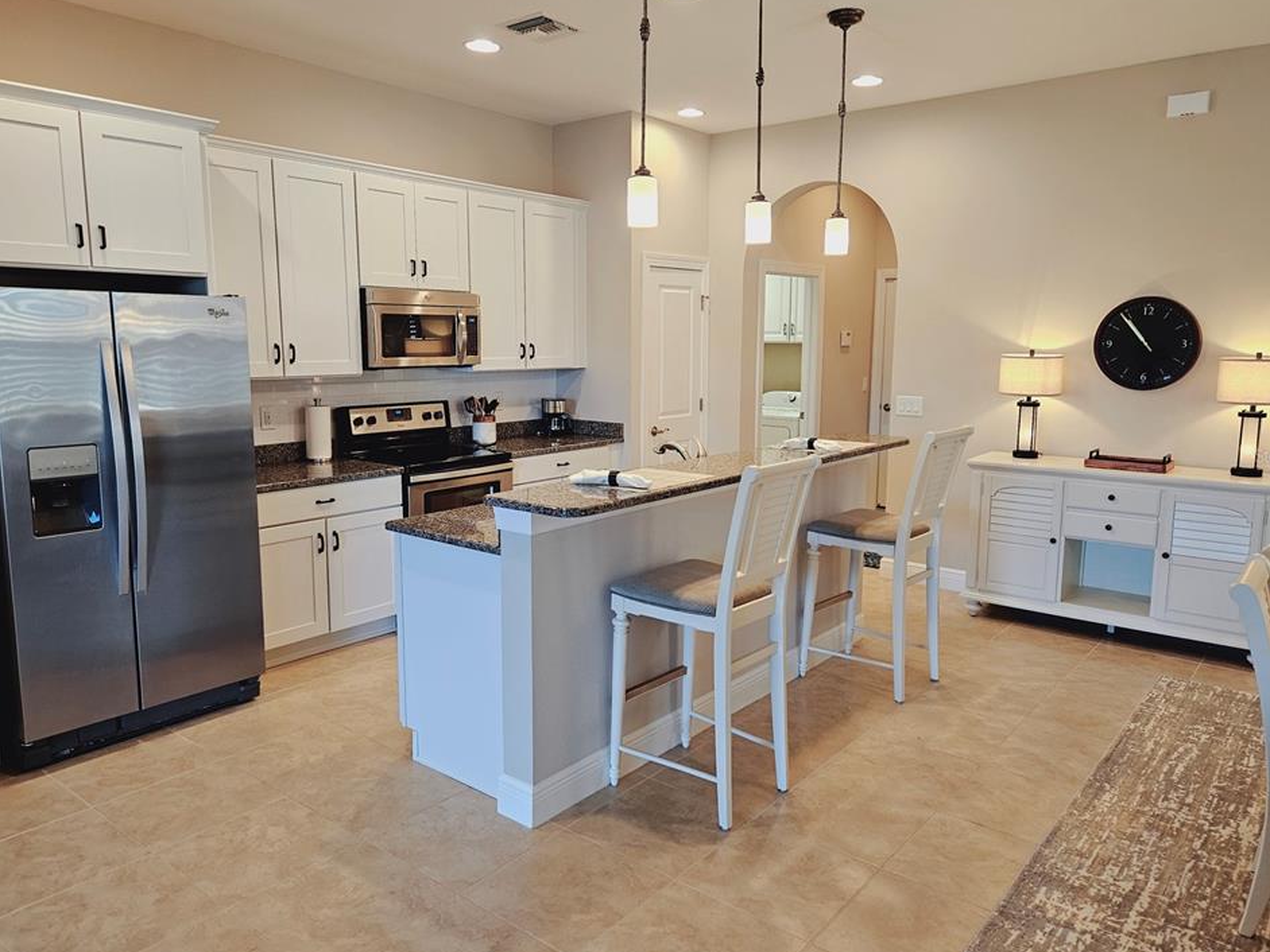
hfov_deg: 69.4
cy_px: 455
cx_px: 646
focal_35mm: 25
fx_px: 917
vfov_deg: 54.9
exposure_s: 1/120
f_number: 1.8
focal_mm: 5.4
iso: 160
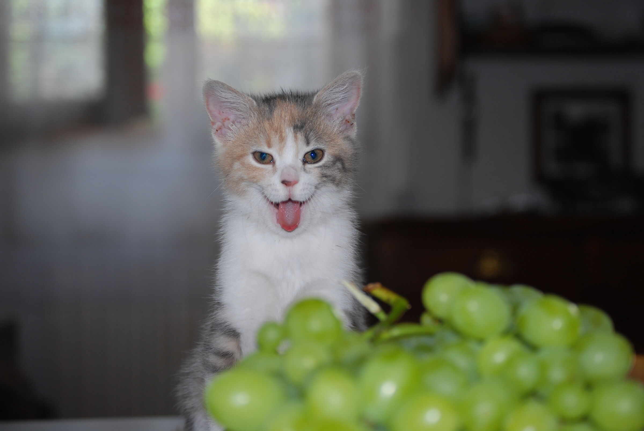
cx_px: 322
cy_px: 216
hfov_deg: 24.6
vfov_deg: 16.6
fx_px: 1478
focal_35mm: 82
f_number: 4
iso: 200
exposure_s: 1/60
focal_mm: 55
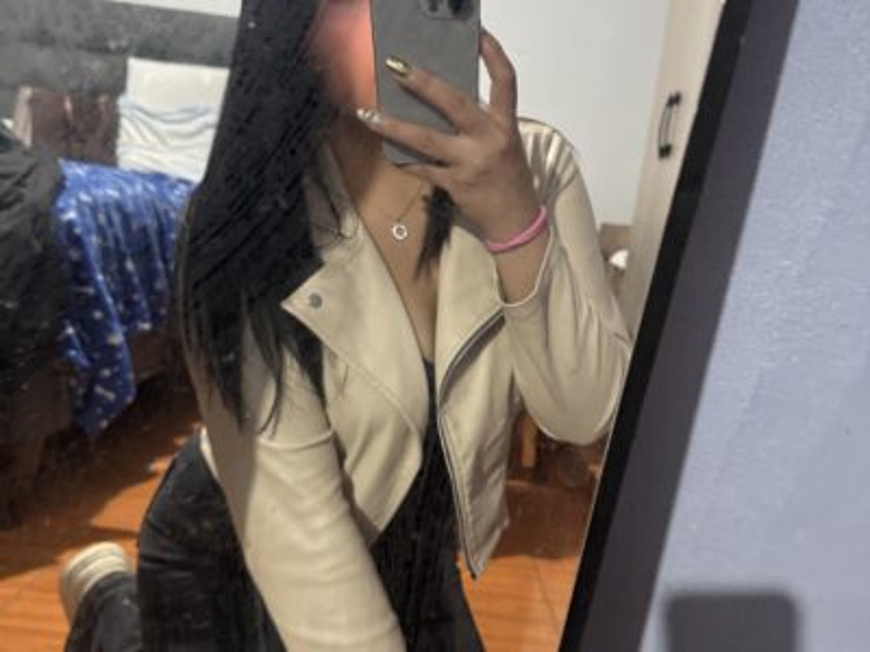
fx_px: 603
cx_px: 435
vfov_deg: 56.8
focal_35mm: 24
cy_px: 326
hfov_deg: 71.6
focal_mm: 6.76
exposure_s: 1/40
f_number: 1.78
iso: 800
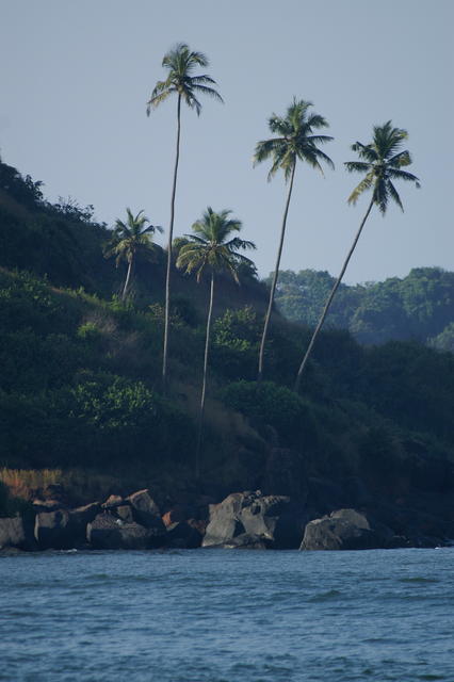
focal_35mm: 450
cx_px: 227
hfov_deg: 3.1
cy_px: 341
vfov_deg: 4.6
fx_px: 8521
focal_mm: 300
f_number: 5.6
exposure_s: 1/1000
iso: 200
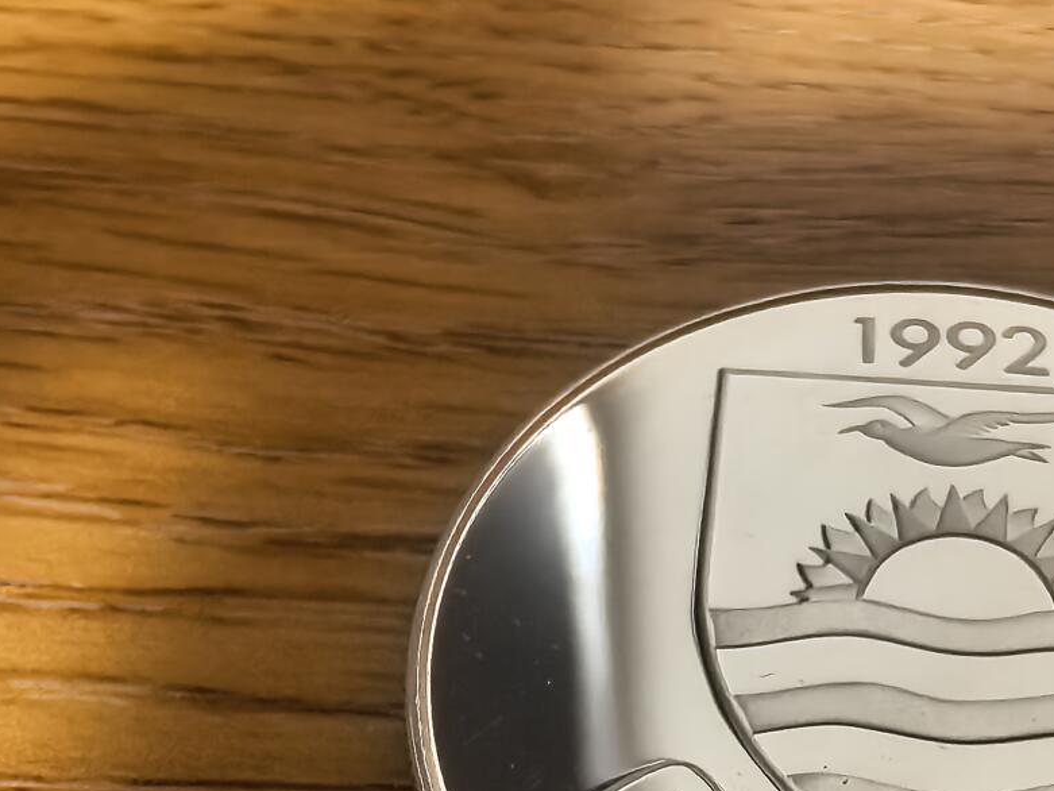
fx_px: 1309
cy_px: 687
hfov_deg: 41.3
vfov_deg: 32.2
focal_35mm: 43
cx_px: 895
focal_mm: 1.68
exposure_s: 1/25
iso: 500
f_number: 2.2
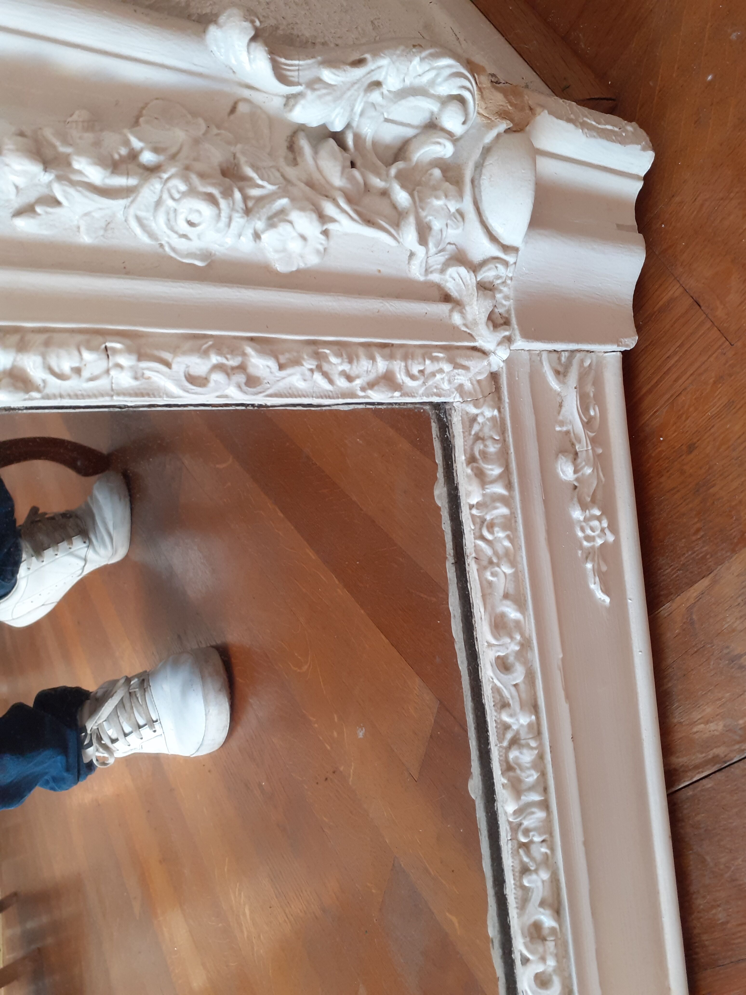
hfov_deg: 51.4
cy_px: 498
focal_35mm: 27
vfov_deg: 65.3
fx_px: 776
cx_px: 373
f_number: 1.9
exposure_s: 1/50
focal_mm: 3.6
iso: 125
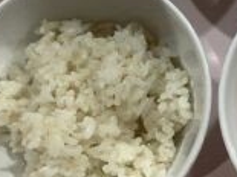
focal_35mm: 100
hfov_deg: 18.3
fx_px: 684
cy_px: 24
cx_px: 312
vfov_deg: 14.6
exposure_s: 1/50
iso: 80
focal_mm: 3.3
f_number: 2.4
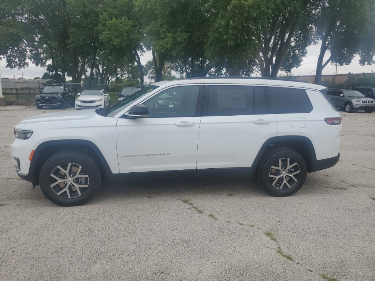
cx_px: 188
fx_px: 282
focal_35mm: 26
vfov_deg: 53.1
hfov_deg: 67.3
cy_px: 140
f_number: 1.5
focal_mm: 4.3
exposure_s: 1/679
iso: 50
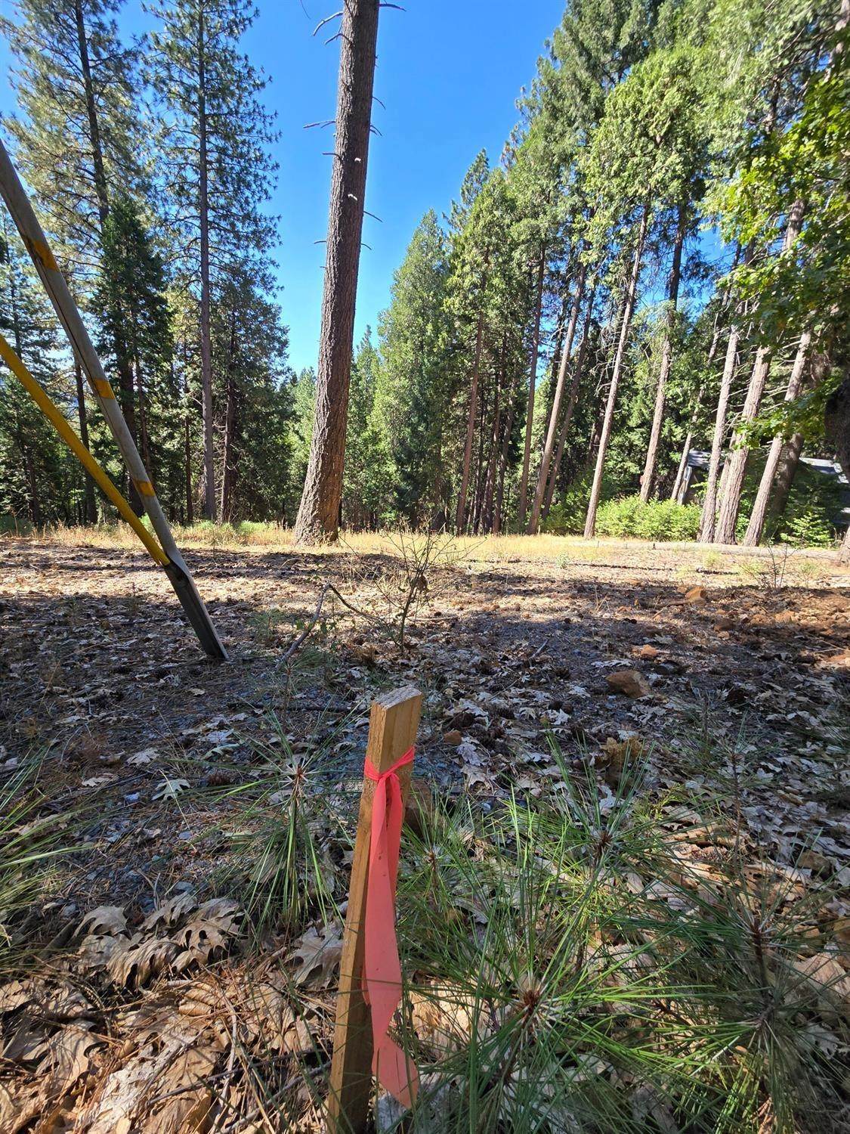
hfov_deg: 89.9
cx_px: 425
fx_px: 426
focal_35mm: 13
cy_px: 567
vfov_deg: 106.2
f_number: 2.2
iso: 50
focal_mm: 2.2
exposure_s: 1/475
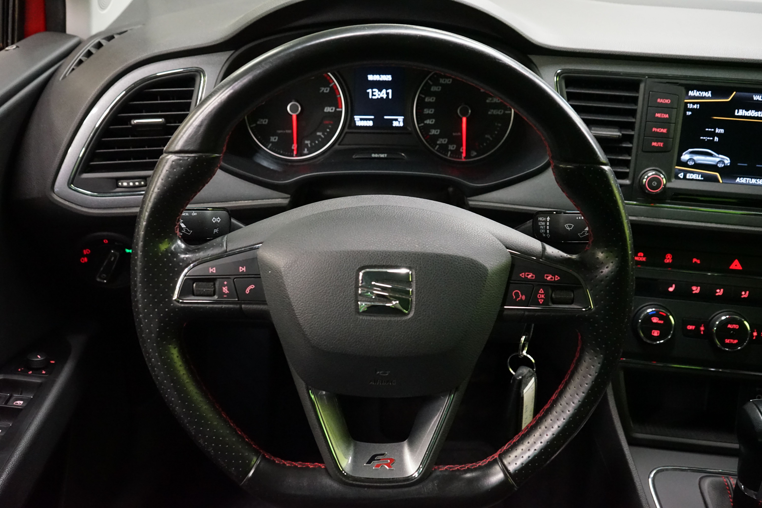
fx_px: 783
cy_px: 254
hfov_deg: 51.9
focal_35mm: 37
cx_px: 381
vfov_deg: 35.9
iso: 6400
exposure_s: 1/50
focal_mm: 37
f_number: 6.3
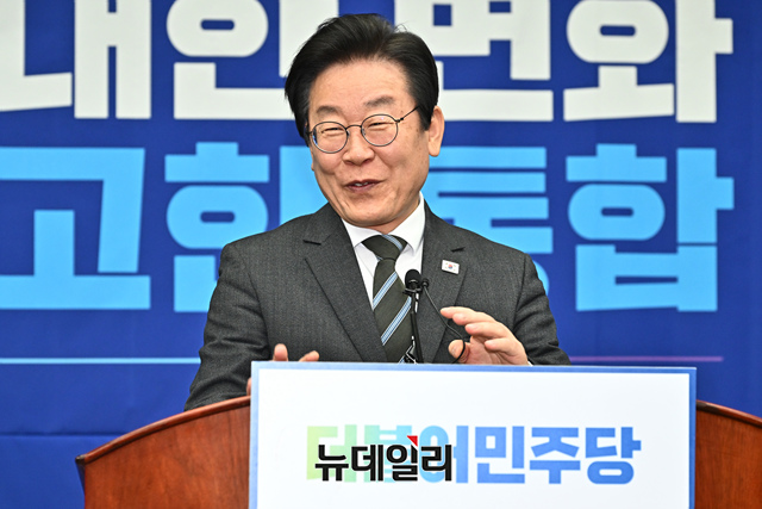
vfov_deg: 14.9
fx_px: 1948
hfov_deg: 22.1
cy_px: 254
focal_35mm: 92
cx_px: 381
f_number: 5
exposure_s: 1/250
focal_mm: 92
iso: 2000
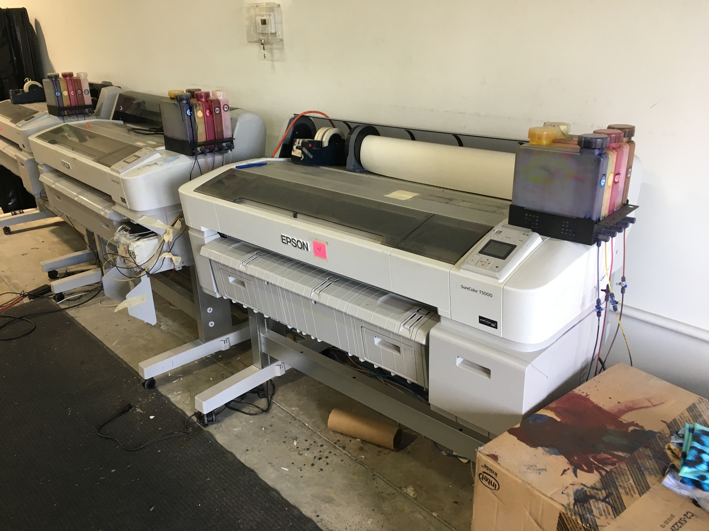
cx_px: 354
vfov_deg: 48.2
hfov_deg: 61.7
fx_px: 594
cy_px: 266
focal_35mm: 29
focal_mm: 4.15
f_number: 2.2
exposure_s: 1/30
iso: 64
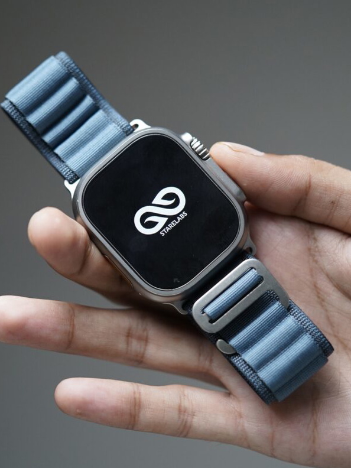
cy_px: 234
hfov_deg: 11.3
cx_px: 168
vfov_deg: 15.1
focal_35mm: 131
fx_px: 1771
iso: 2000
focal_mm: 90
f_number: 2.8
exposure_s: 1/90
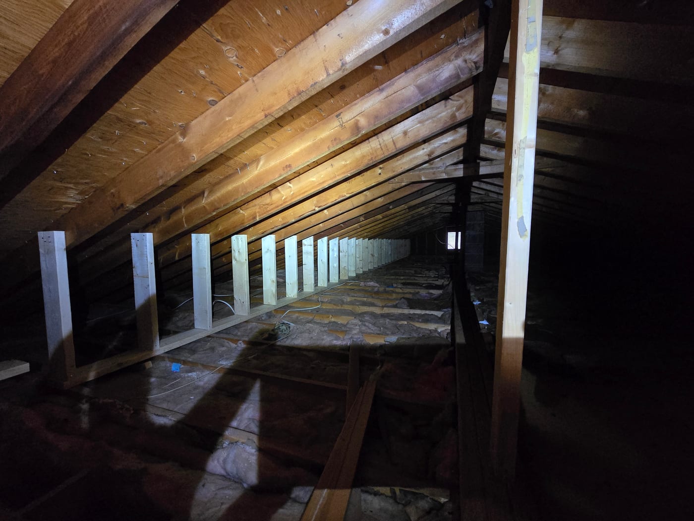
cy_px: 260
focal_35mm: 13
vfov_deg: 89.9
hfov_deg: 106.2
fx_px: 261
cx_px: 347
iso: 1600
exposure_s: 1/60
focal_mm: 2.2
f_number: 2.2
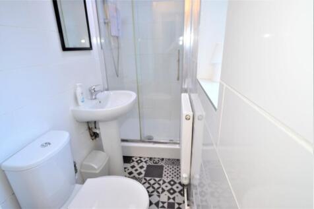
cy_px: 104
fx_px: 131
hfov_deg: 100.4
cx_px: 157
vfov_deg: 77.3
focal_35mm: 15
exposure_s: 1/60
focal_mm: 10
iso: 640
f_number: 4
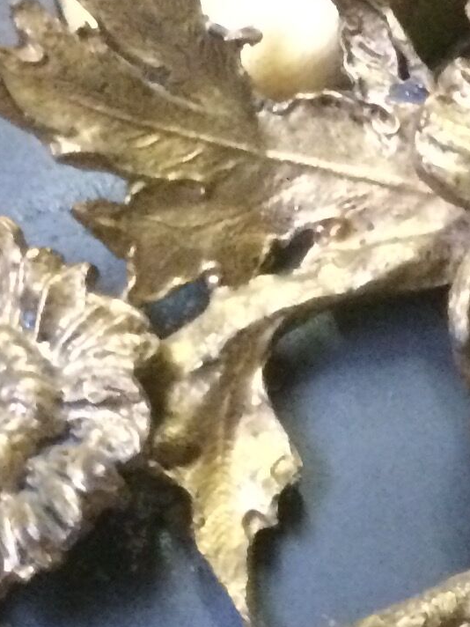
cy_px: 953
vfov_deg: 13.9
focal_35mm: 133
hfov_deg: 10.7
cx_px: 708
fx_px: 2408
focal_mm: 4.15
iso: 400
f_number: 2.2
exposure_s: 1/17
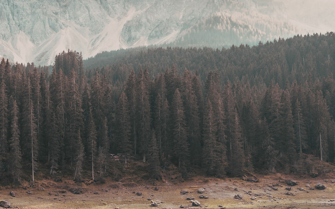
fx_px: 539
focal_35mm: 59
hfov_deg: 34.0
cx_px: 95
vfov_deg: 22.0
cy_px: 103
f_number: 11
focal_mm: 23
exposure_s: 1/60
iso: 400
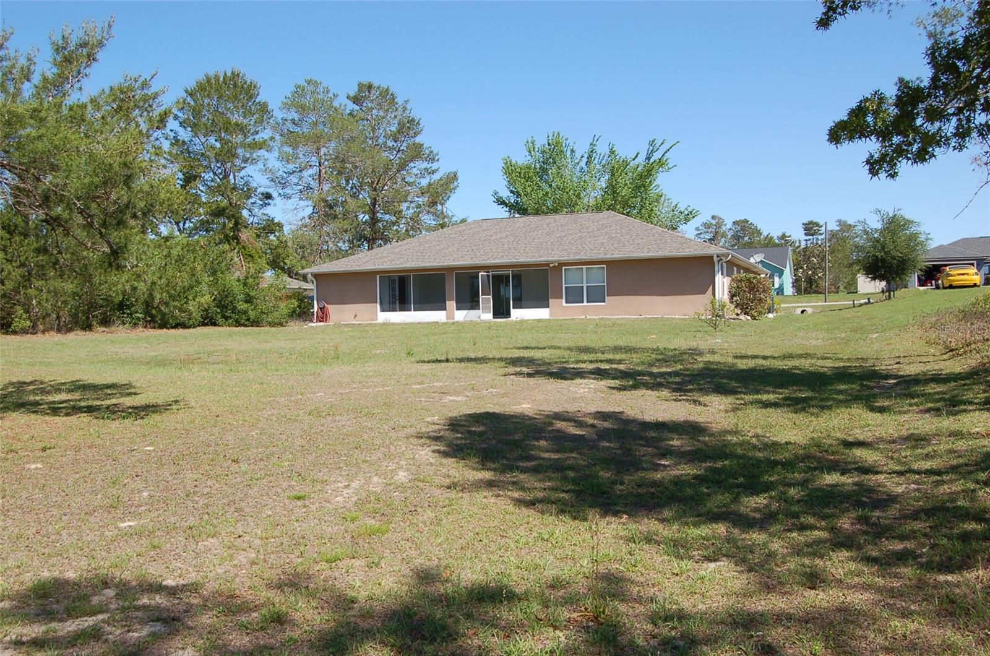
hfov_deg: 62.0
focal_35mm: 30
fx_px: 823
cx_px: 495
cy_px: 328
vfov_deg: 43.4
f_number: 9
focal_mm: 20
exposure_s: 1/320
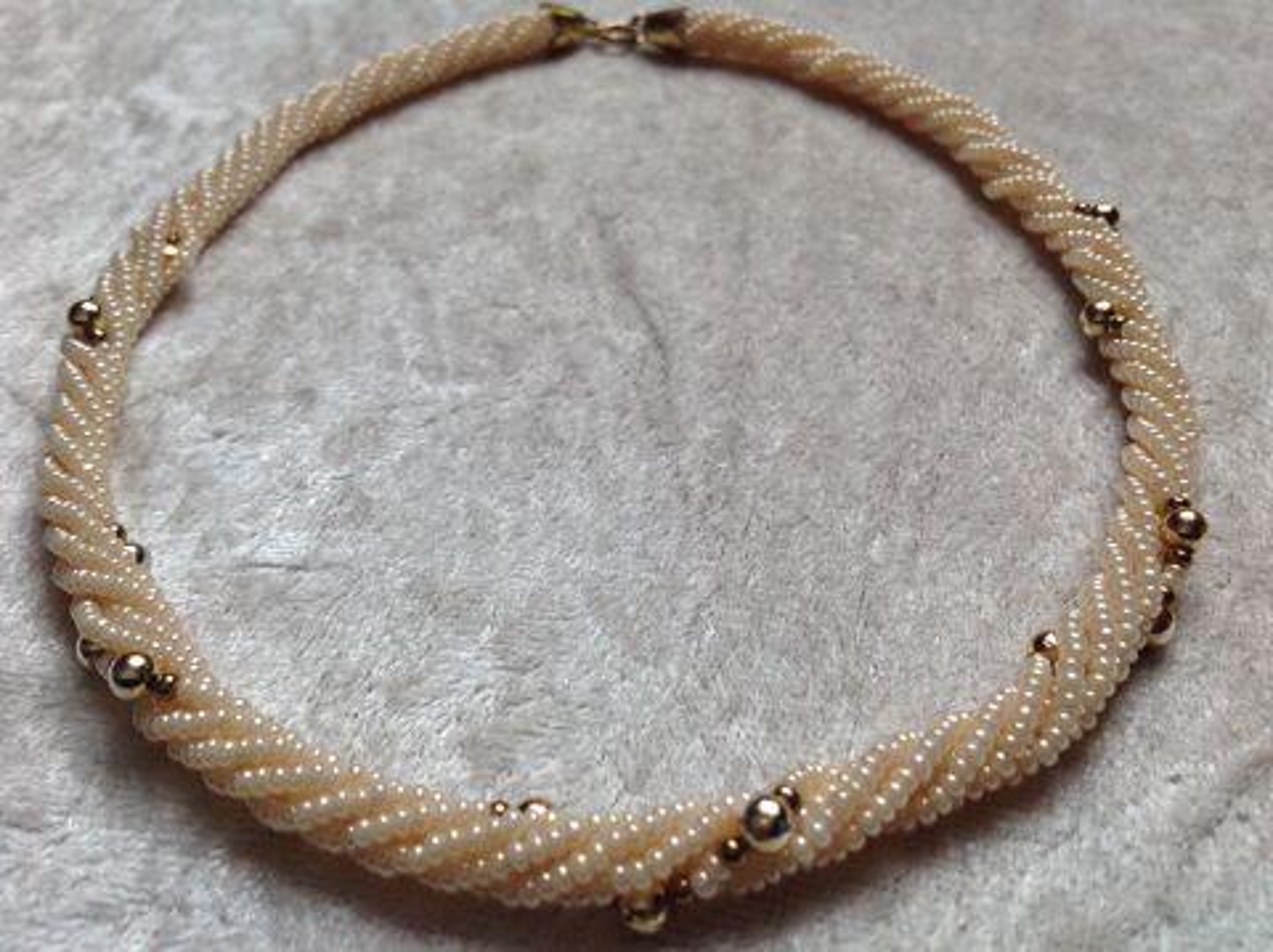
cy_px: 476
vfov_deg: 40.6
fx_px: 1286
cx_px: 636
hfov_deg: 52.7
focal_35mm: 35
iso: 80
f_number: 2.4
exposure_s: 1/120
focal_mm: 4.28
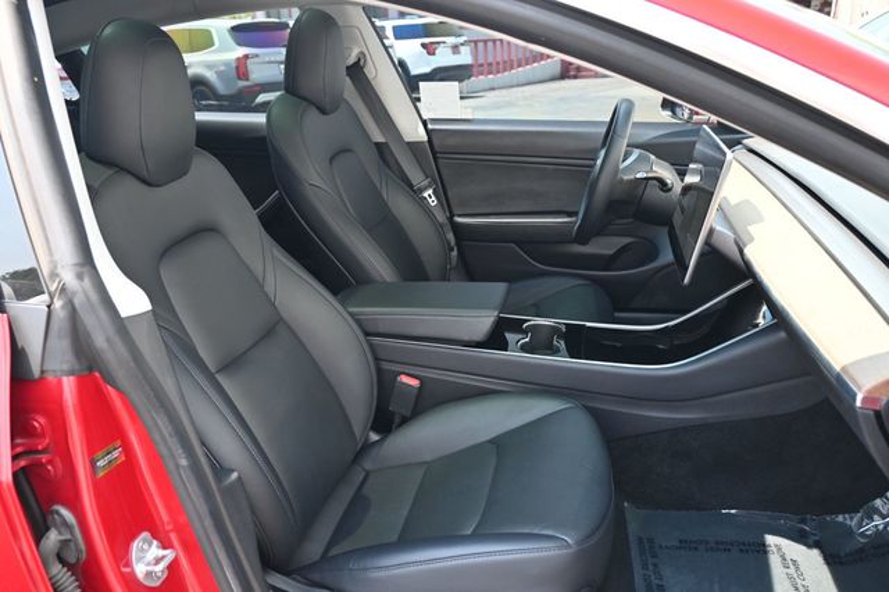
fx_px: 759
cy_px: 296
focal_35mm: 31
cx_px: 444
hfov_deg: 60.7
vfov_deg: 42.6
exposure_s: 1/200
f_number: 3.8
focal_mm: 20.5
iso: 400
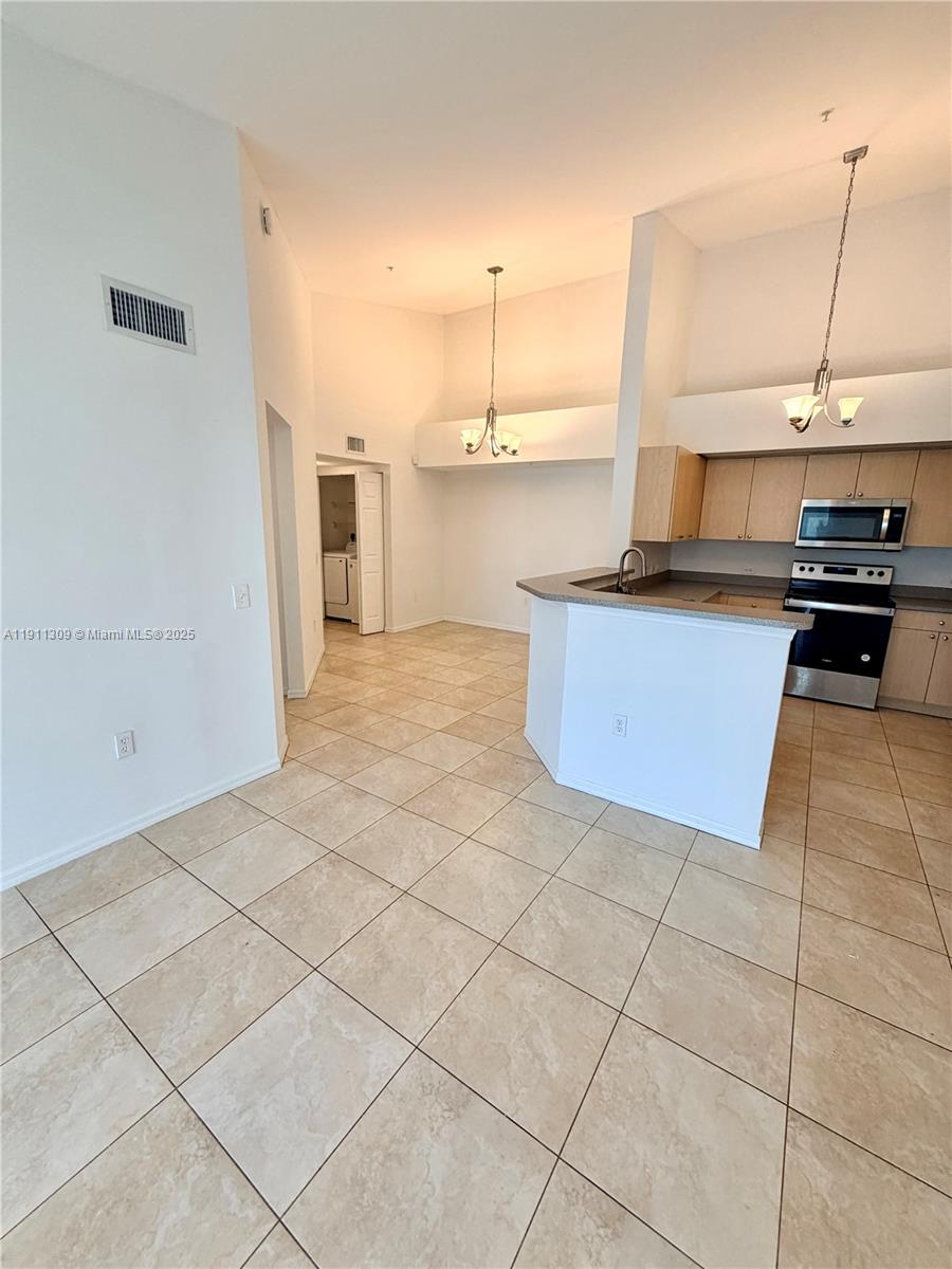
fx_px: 513
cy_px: 634
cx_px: 476
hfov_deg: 85.7
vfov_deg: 102.1
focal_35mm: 14
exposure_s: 1/120
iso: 160
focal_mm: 2.22
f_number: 2.2
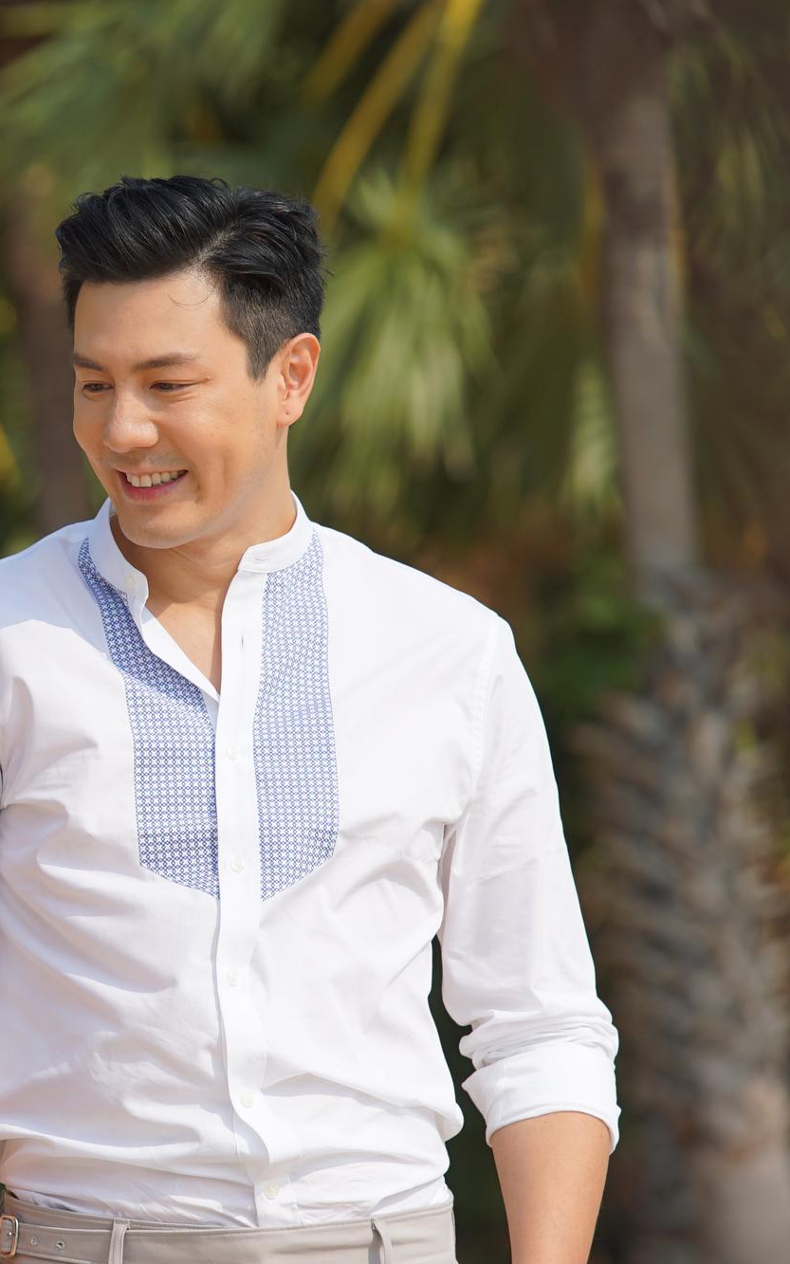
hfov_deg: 4.3
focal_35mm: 306
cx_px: -96
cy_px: 632
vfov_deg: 6.9
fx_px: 10542
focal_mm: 200
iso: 100
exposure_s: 1/400
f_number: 7.1
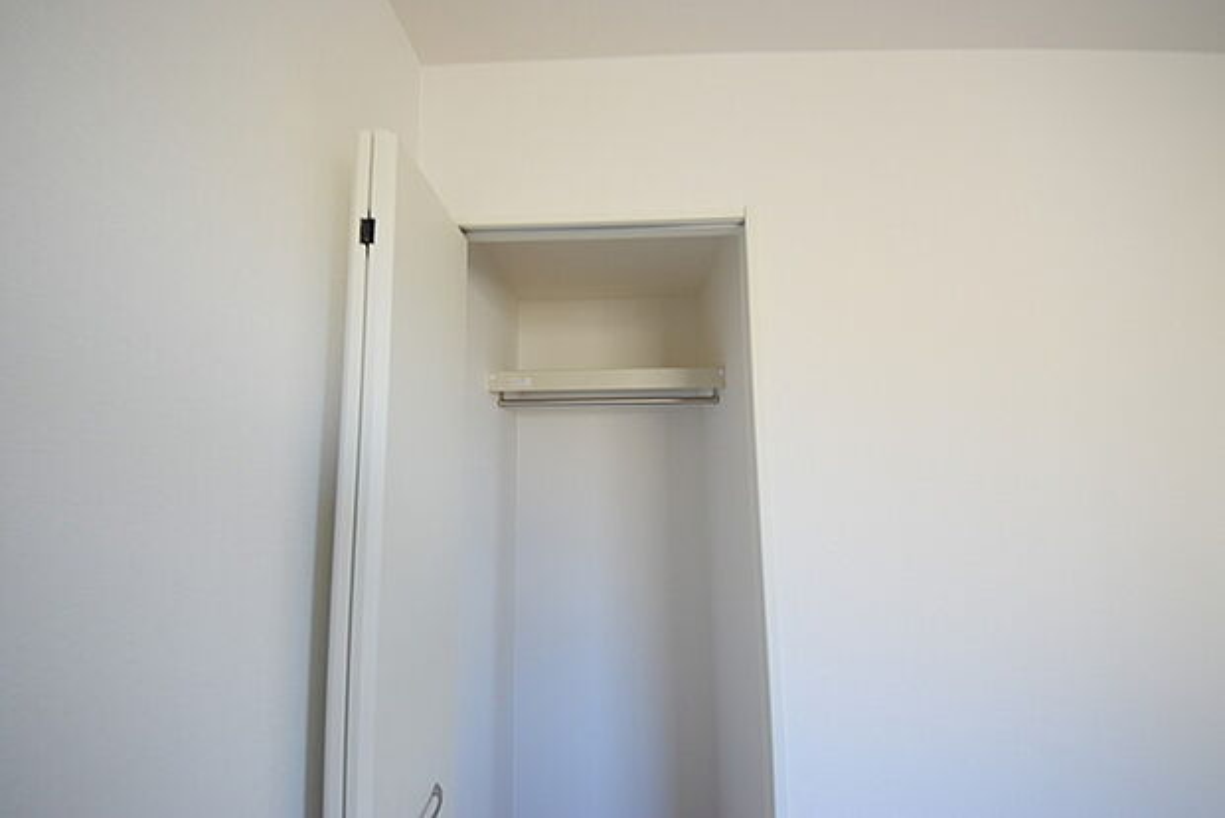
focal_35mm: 12
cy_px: 409
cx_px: 612
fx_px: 409
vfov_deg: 90.1
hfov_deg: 112.6
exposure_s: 1/60
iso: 800
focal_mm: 8
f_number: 4.5
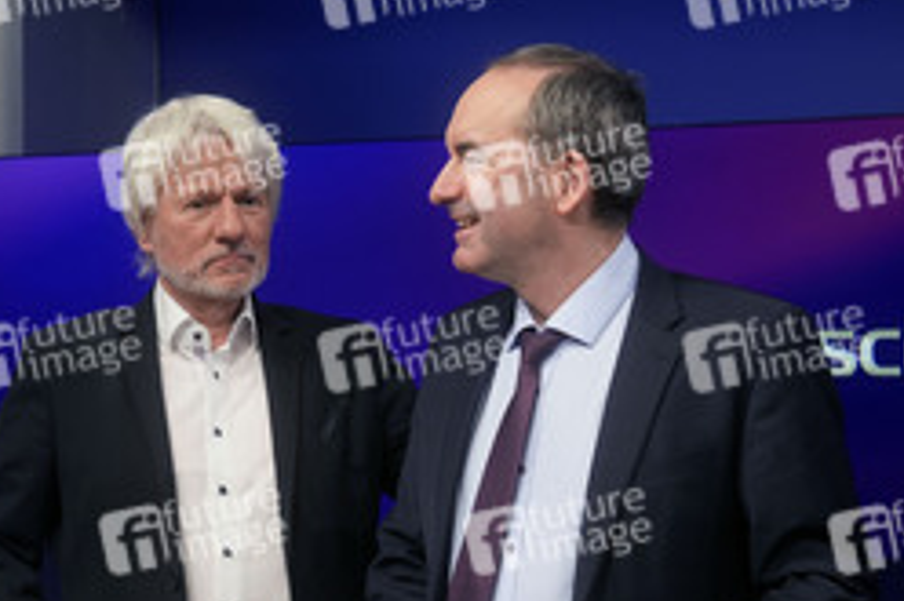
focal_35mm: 82
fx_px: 2058
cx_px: 97
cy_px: 441
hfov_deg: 24.1
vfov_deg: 16.6
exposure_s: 1/125
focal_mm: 30
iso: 640
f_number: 3.2
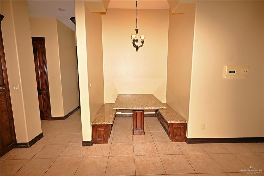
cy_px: 88
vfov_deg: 67.4
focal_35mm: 18
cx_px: 132
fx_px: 132
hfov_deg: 90.0
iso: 100
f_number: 3.5
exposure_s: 1/60
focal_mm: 12
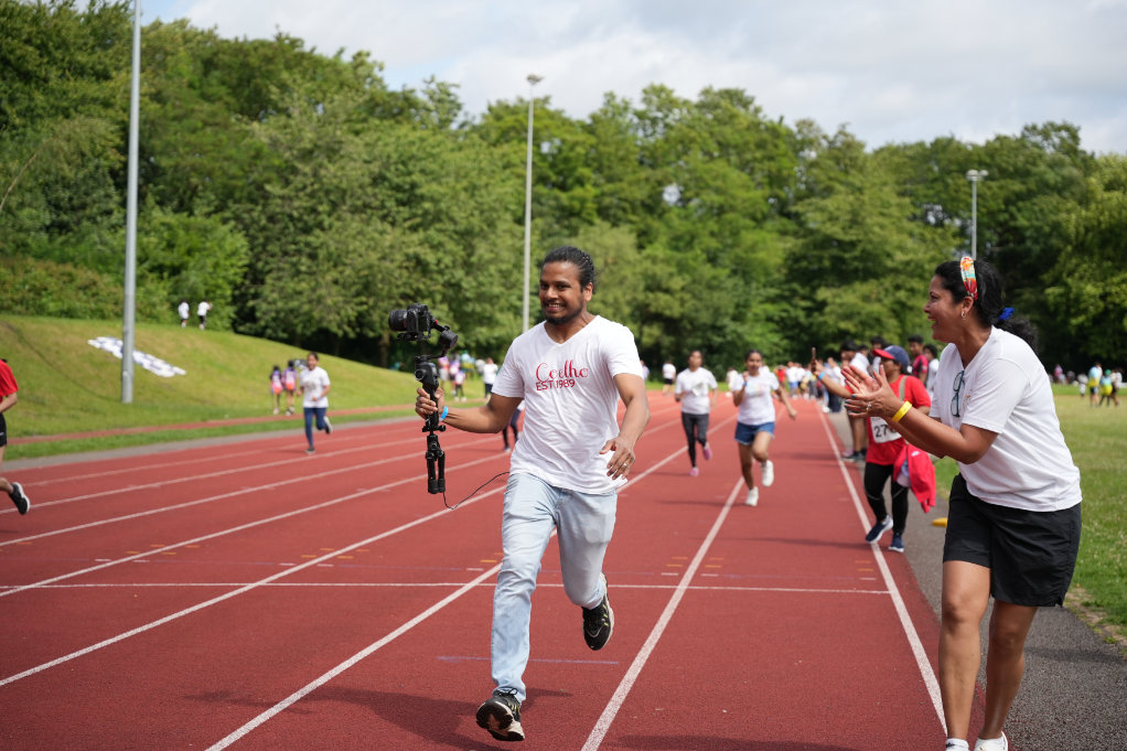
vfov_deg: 23.9
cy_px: 376
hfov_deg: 35.2
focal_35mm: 57
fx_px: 1775
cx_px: 564
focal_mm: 56.7
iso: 250
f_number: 2.8
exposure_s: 1/4000
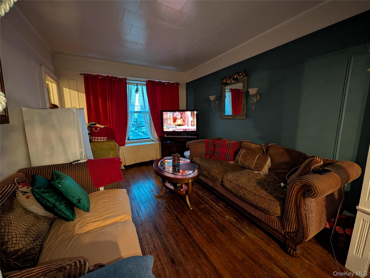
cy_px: 139
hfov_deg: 110.5
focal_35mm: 12
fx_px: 128
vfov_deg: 94.6
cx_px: 185
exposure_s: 1/30.3
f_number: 1.7
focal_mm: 2.02
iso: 297
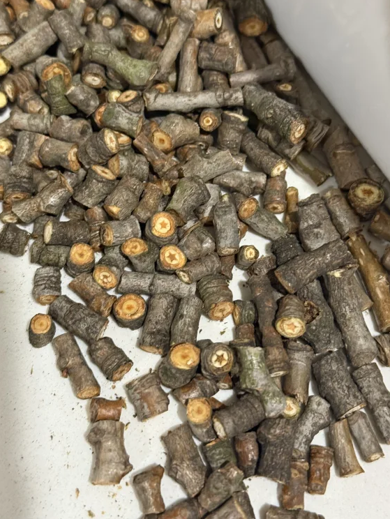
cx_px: 204
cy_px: 222
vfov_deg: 34.9
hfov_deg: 26.6
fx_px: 825
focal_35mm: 55
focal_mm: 6.76
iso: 400
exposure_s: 1/33
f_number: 1.78
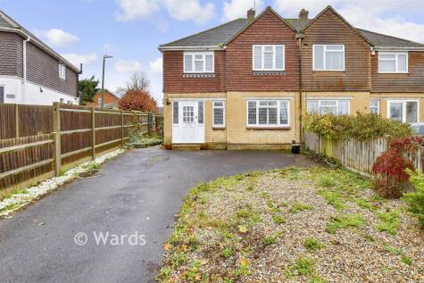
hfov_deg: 100.4
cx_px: 212
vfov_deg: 77.4
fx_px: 177
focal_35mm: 15
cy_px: 142
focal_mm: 10
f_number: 8
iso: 320
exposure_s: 1/60
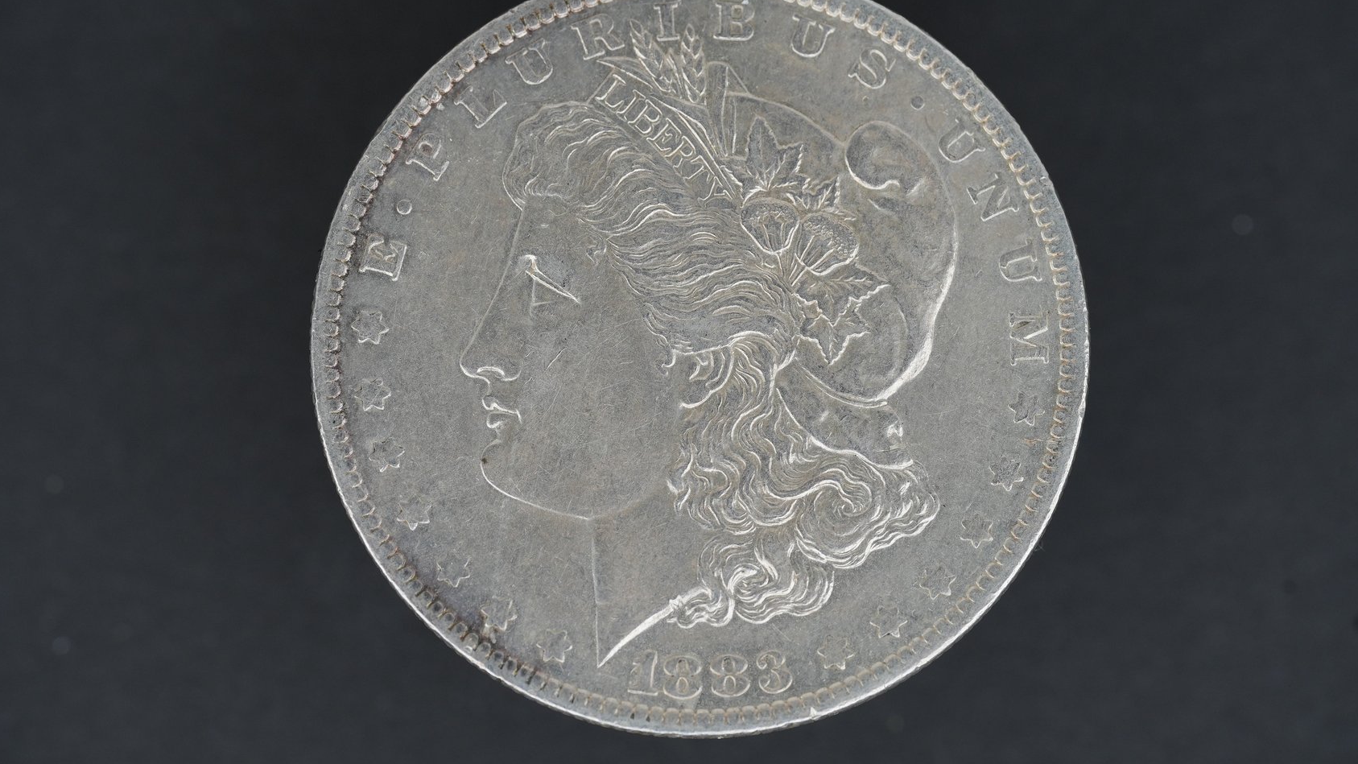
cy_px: 397
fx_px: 3997
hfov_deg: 19.3
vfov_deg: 10.9
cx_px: 681
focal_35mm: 111
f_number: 5
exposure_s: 1/250
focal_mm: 105
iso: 250
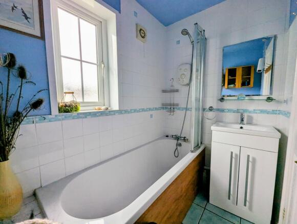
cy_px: 112
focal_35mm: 13
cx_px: 148
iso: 44
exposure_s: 1/23.8
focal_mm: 1.95
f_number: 2.2
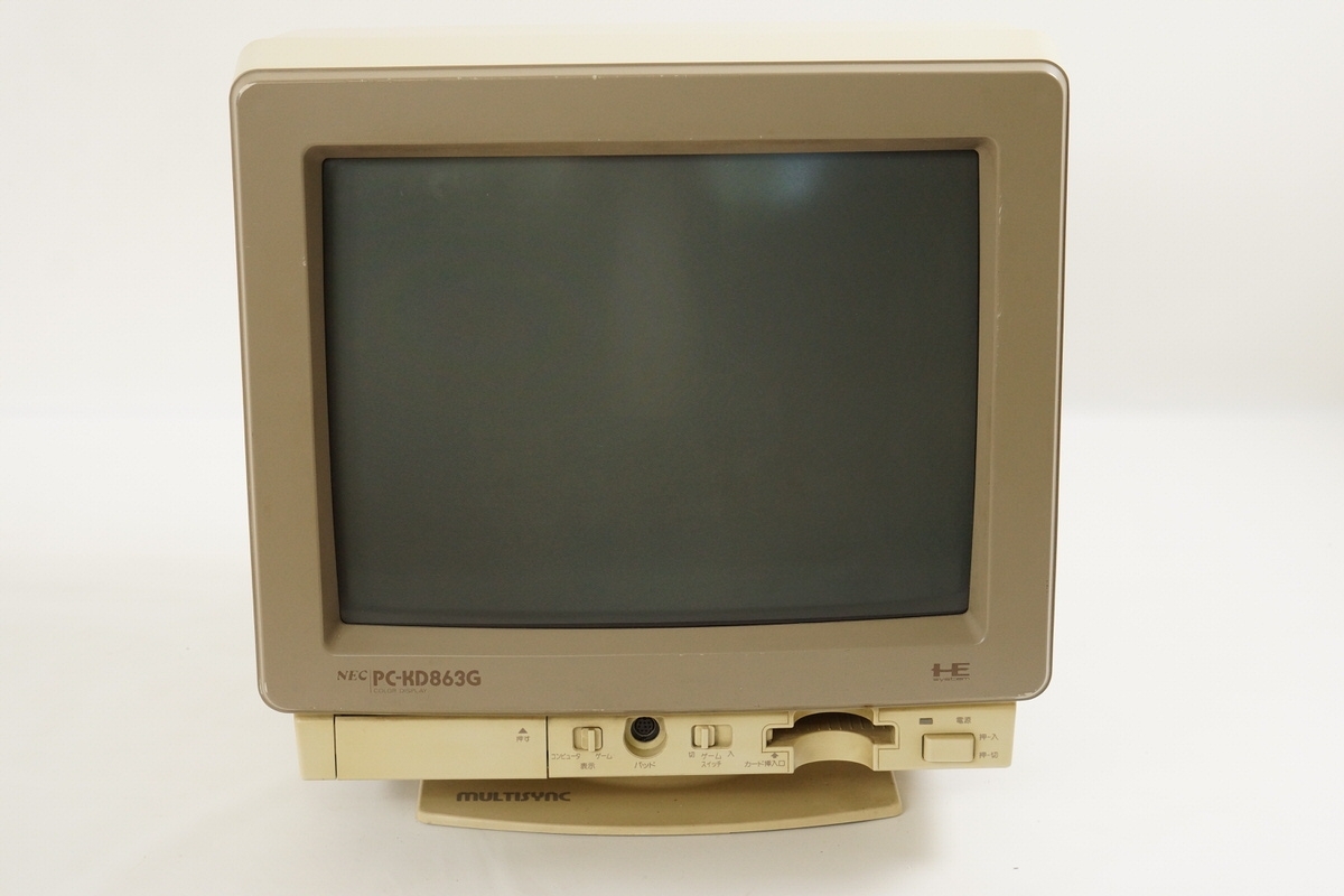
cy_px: 448
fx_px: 2800
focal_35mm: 75
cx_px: 672
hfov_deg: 27.0
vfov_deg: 18.2
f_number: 6.3
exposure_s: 1/80
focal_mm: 50
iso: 1000
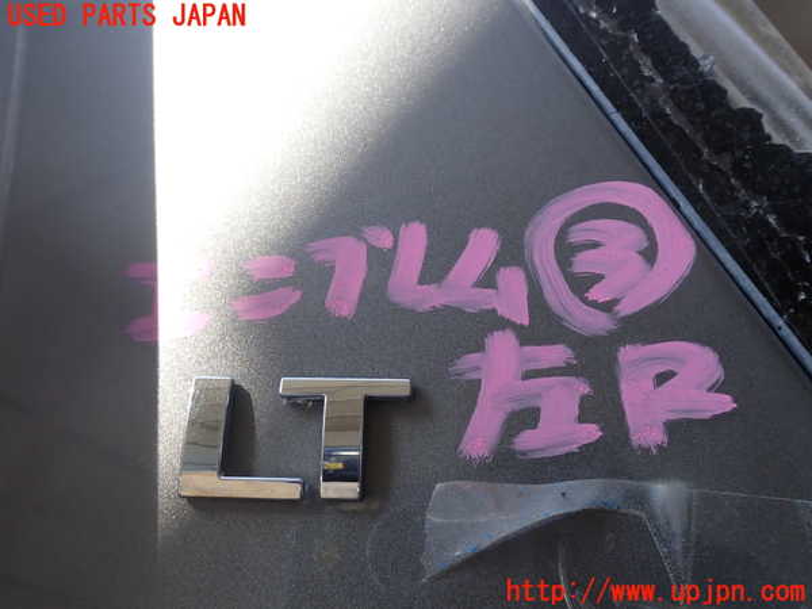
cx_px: 406
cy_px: 304
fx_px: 704
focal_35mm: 30
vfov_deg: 46.8
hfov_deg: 60.0
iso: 100
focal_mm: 5.4
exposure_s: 1/60
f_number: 3.2
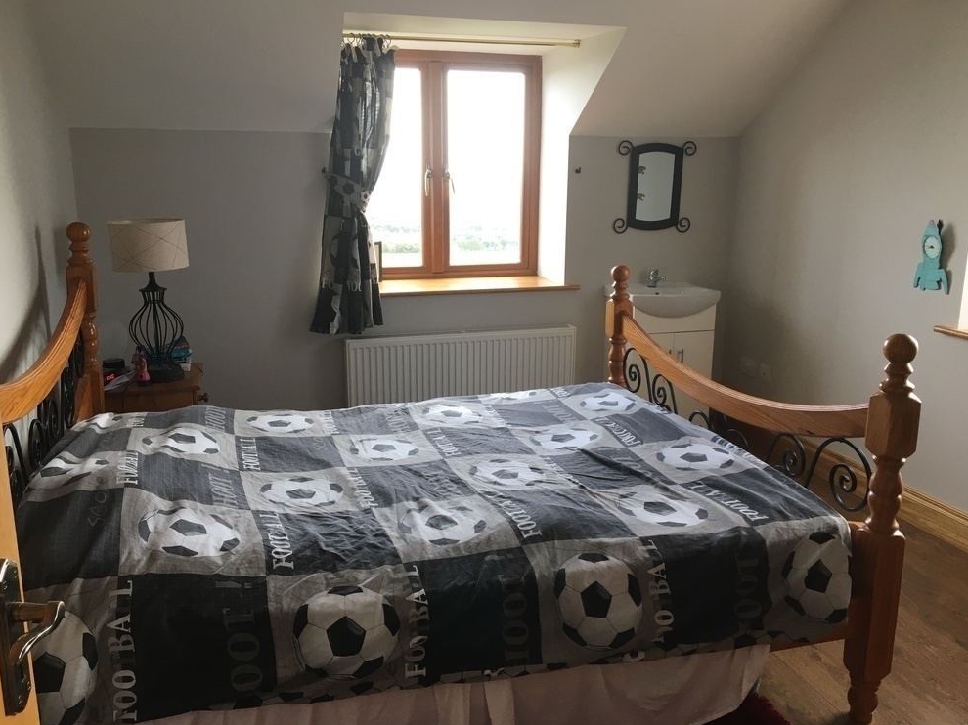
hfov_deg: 60.0
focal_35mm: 30
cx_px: 480
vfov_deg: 46.8
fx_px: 839
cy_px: 361
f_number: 2.2
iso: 25
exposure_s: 1/33
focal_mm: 4.15
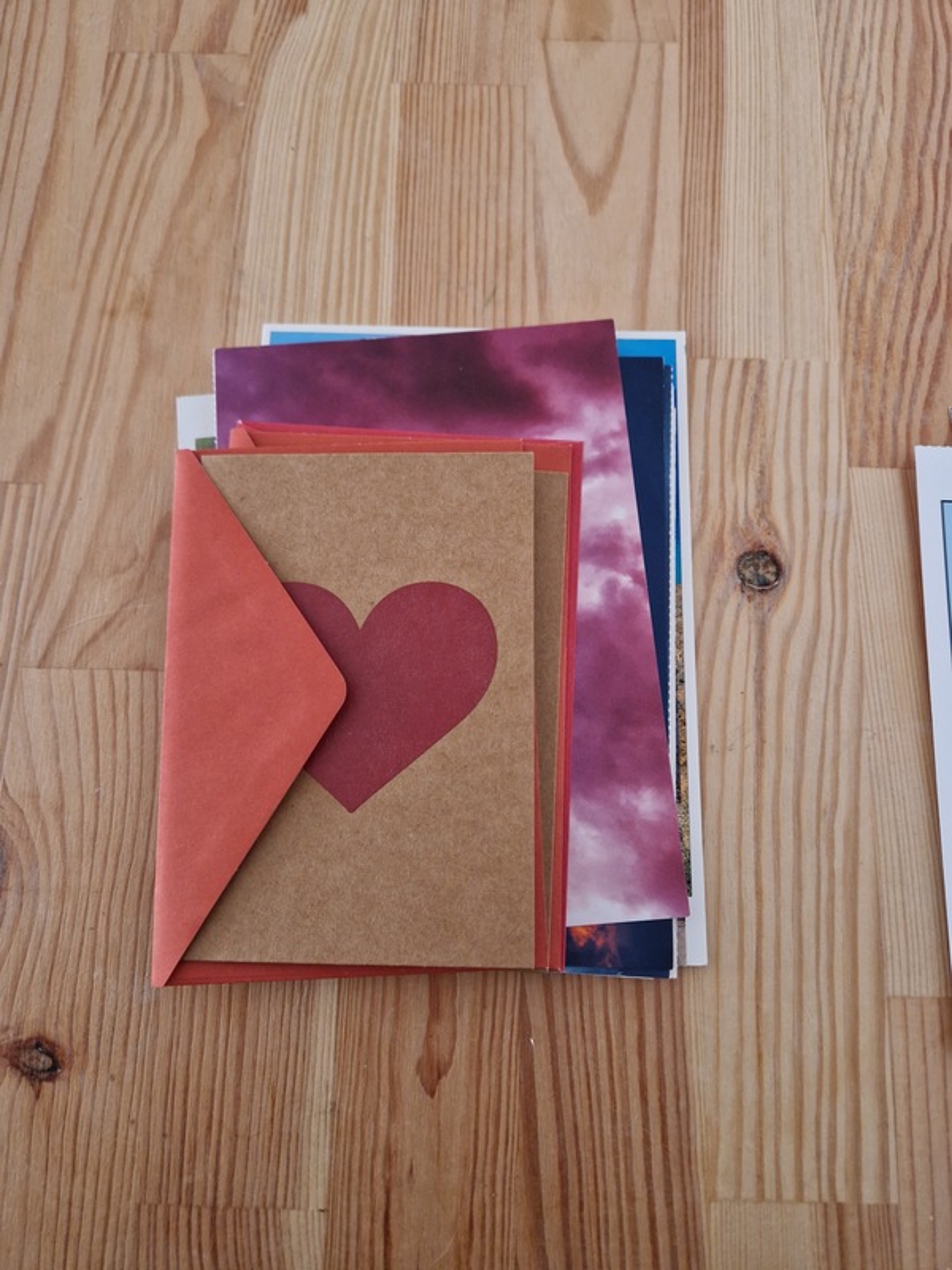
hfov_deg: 58.9
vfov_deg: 73.9
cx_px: 476
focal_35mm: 23
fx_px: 843
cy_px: 635
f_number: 1.8
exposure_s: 1/50
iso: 800
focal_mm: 5.4
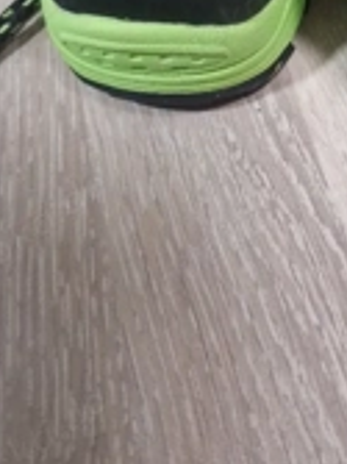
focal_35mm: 55
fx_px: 736
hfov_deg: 25.9
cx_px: 297
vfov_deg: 33.2
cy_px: 47
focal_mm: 5.4
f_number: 1.8
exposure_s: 1/33
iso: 640
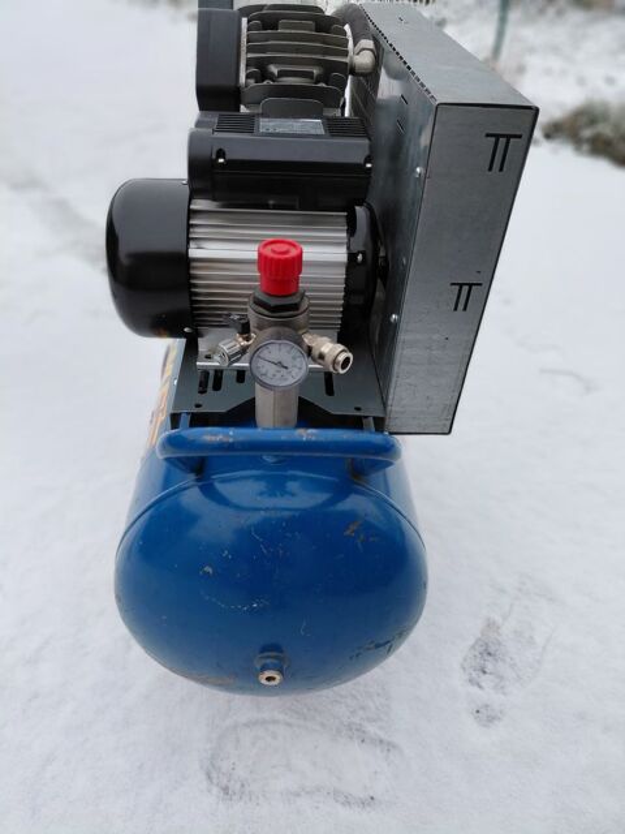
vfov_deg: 69.4
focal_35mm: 25
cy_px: 417
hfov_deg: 54.9
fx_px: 602
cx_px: 312
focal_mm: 4.69
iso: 50
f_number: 1.8
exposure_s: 1/497
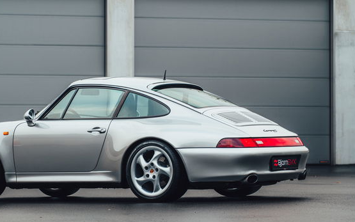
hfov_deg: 11.4
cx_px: 116
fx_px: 1771
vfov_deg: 7.2
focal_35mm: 183
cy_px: 122
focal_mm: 130
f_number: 5.6
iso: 400
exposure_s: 1/100
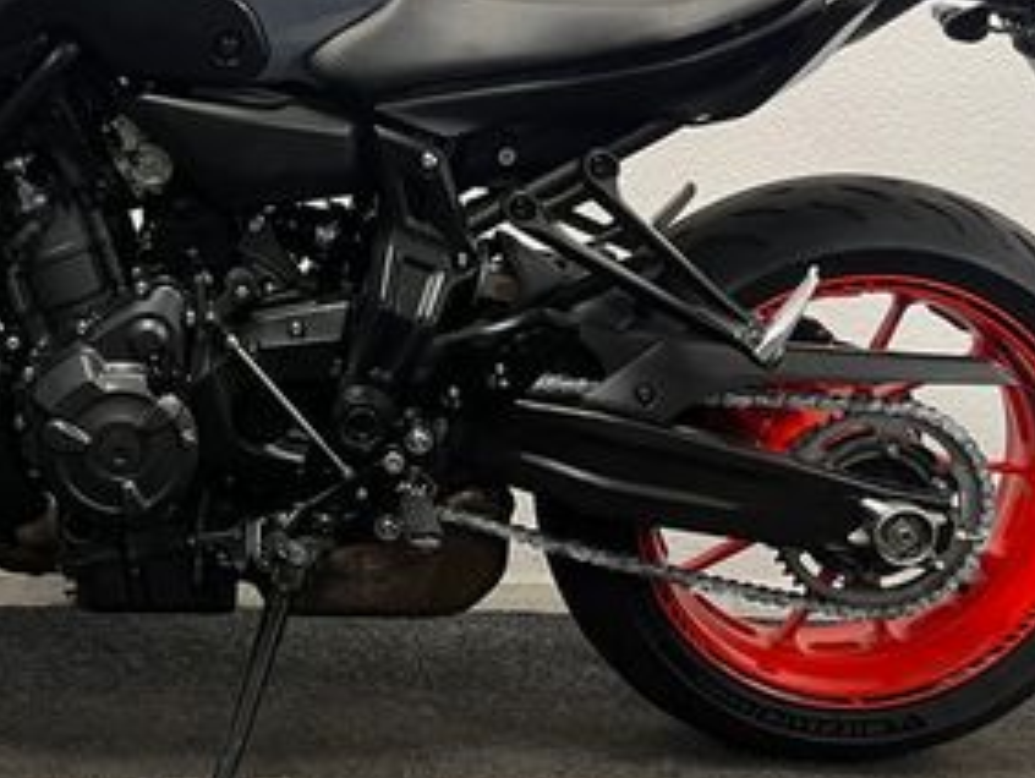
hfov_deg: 31.8
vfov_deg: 24.5
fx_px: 1766
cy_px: 158
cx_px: 198
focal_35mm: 59
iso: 80
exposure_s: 1/50
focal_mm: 5.1
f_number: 1.6
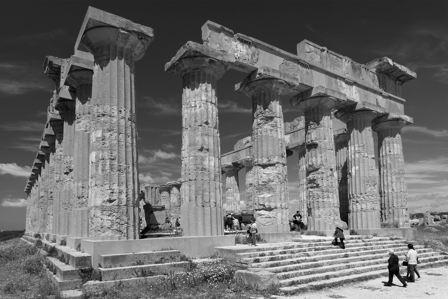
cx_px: 224
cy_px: 150
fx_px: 299
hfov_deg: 73.7
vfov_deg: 53.1
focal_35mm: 24
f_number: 9
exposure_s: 1/150
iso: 200
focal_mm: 16
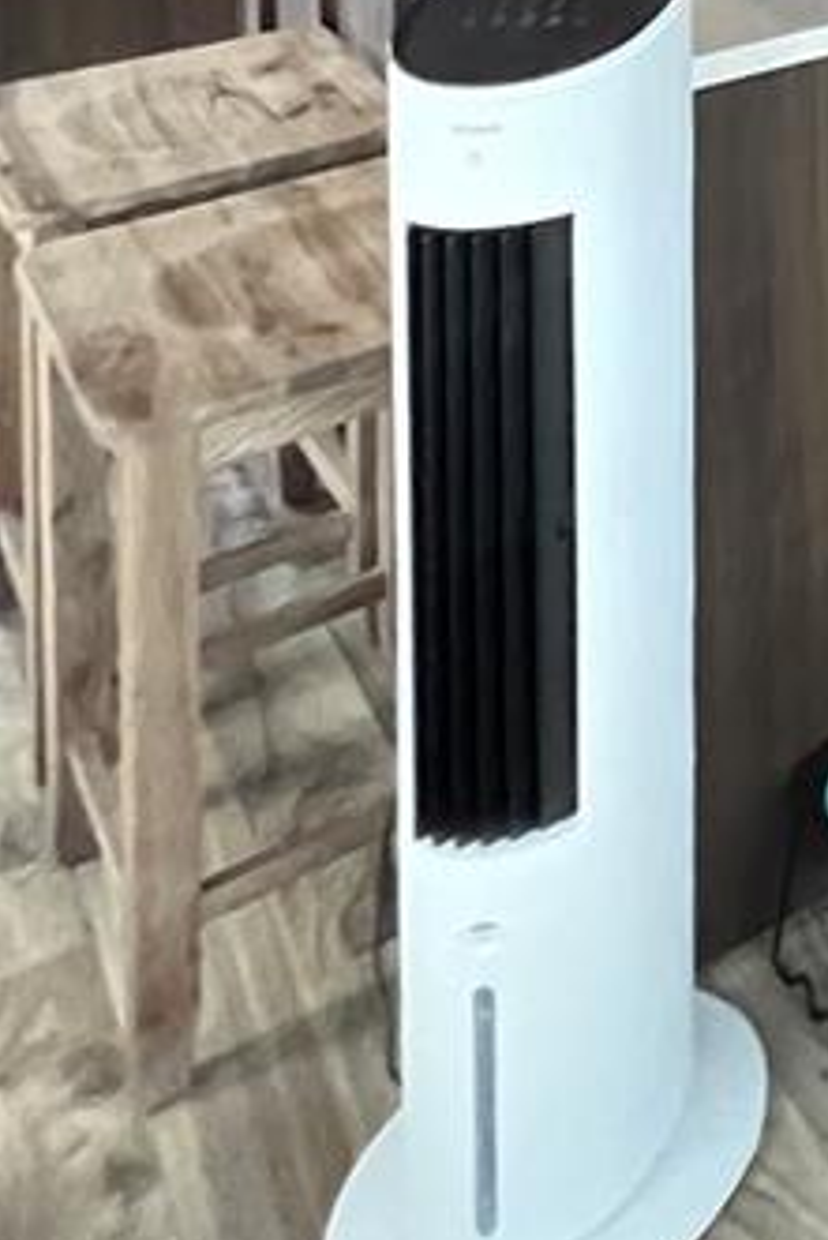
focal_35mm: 49
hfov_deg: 18.1
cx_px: 1682
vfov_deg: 29.3
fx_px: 1689
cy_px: -502
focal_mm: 1.57
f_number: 1.8
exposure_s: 1/60
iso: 1000
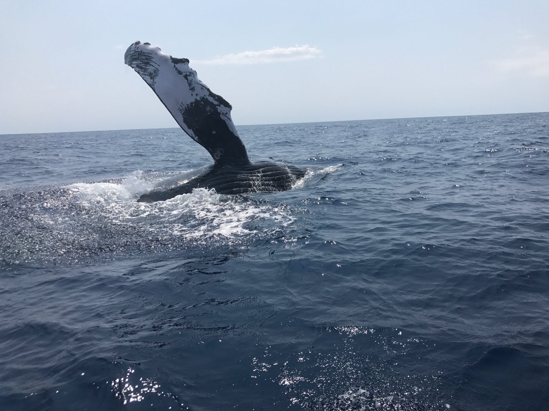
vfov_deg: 49.7
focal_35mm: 28
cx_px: 274
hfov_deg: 63.4
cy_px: 206
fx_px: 444
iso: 20
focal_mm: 3.99
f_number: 1.8
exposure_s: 1/5319
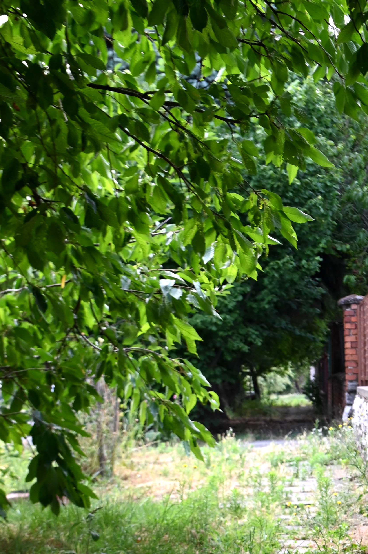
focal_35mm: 94
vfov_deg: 20.9
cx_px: 308
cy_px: 558
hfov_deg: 14.4
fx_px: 1443
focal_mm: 40
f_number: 6.3
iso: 1000
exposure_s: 1/400
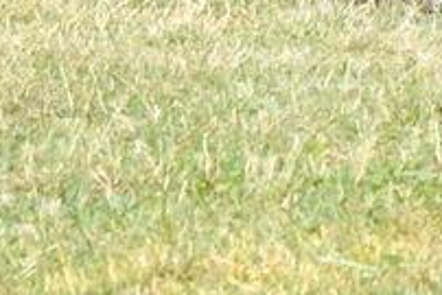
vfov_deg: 1.4
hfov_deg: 2.1
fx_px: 12274
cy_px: -575
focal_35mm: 999
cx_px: 495
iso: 2000
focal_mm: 112
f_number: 8
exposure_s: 1/250
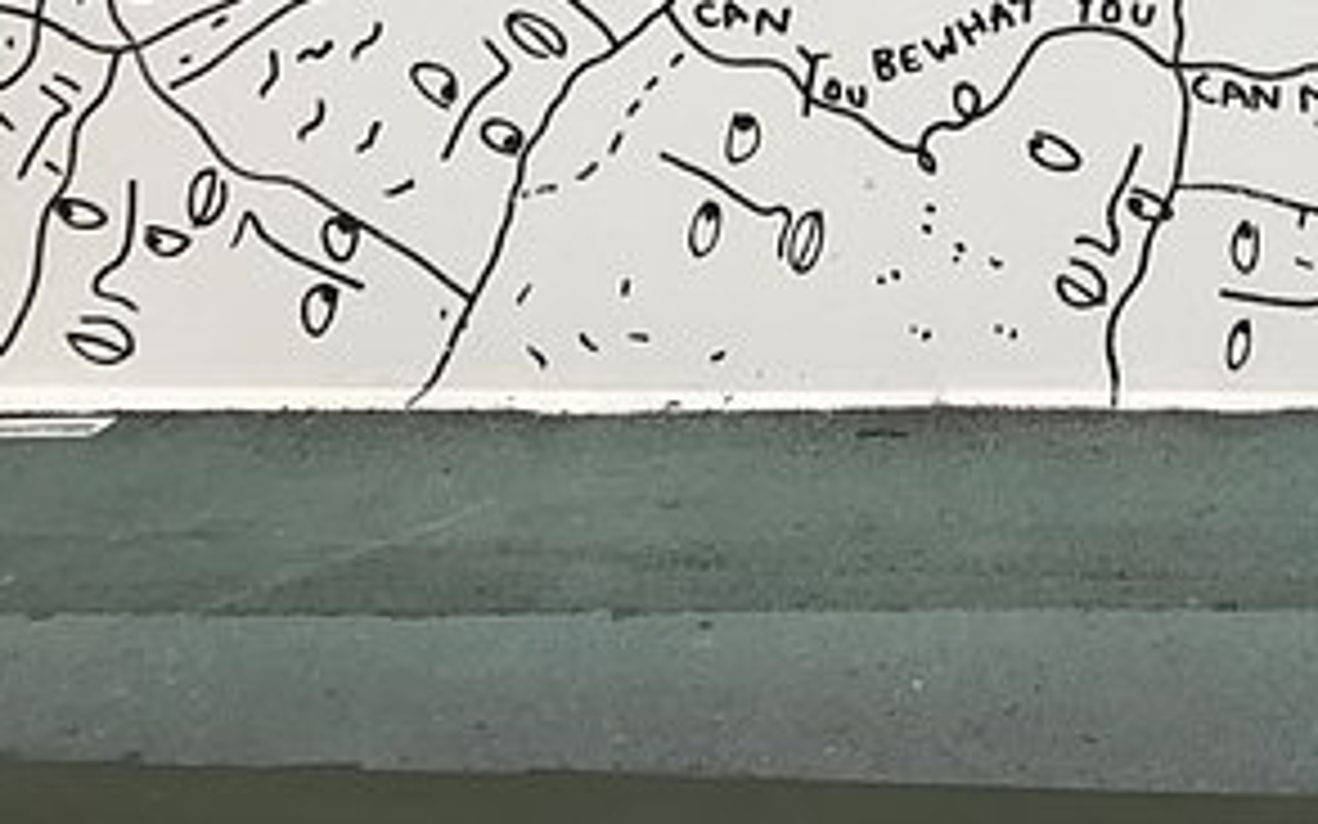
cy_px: -389
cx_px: 1430
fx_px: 2729
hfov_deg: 25.3
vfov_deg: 15.8
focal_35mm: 76
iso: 20
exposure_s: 1/8000
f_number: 1.8
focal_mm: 3.99
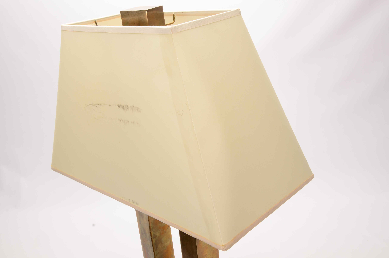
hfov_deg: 49.6
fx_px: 421
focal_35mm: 39
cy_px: 129
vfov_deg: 34.1
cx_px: 194
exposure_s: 1/160
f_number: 16
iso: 200
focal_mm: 26
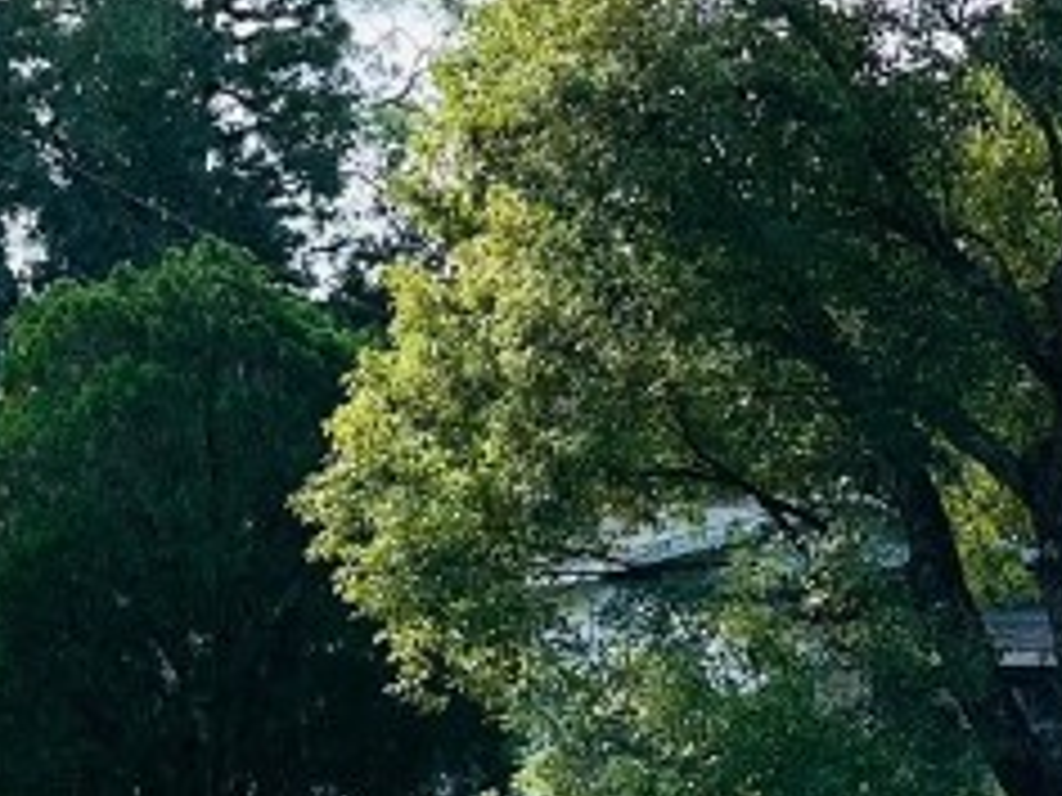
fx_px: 3191
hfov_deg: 18.4
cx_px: 1058
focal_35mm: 104
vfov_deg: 14.2
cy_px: 625
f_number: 1.78
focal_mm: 6.86
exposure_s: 1/962
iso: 80
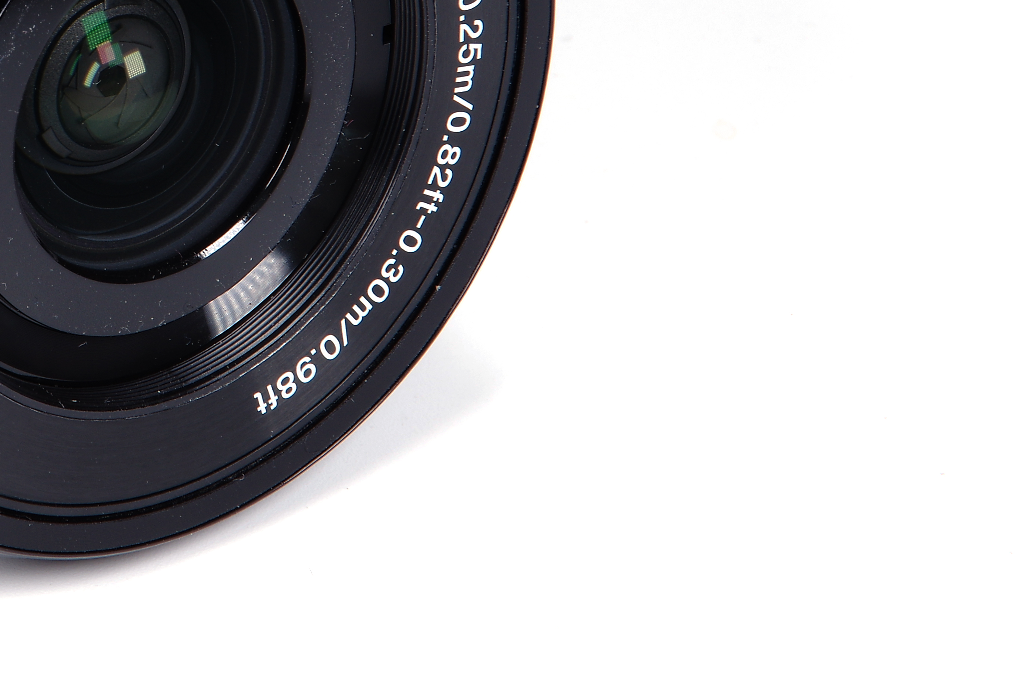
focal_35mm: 438
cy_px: 65
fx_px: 12581
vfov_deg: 3.1
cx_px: 48
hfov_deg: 4.7
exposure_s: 1/6
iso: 100
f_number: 16
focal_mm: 135
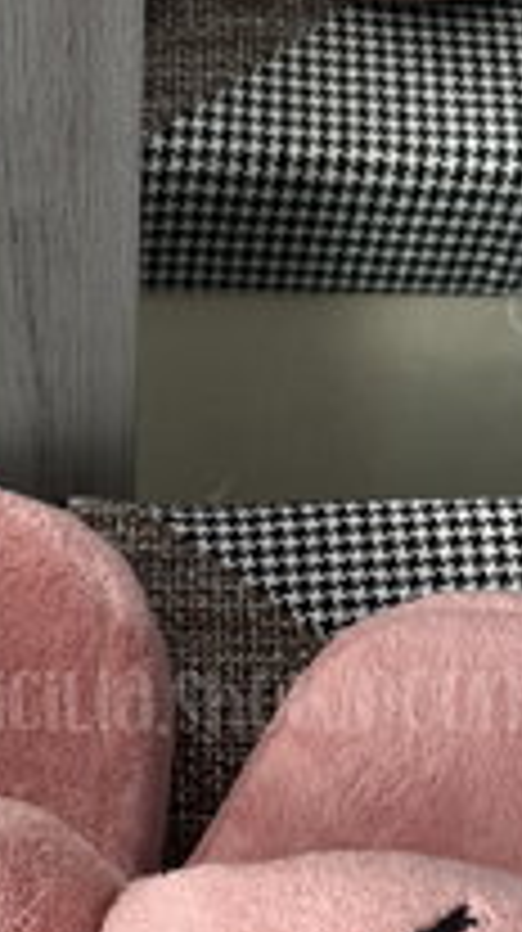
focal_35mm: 73
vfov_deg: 26.2
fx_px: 1801
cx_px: 112
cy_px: 1083
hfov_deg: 16.4
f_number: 1.6
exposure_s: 1/122
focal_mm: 5.1
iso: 64
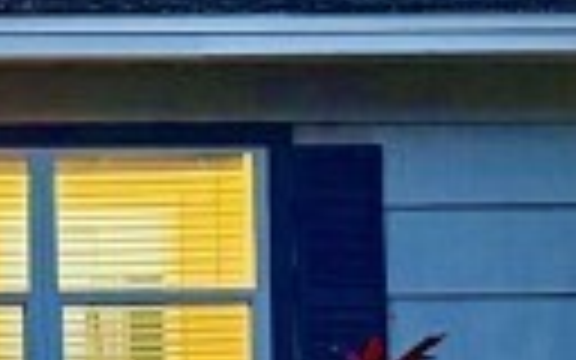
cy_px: 158
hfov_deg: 10.2
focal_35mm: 203
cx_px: -22
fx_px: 3187
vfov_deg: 6.5
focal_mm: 6.76
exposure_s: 1/40
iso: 1000
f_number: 1.78
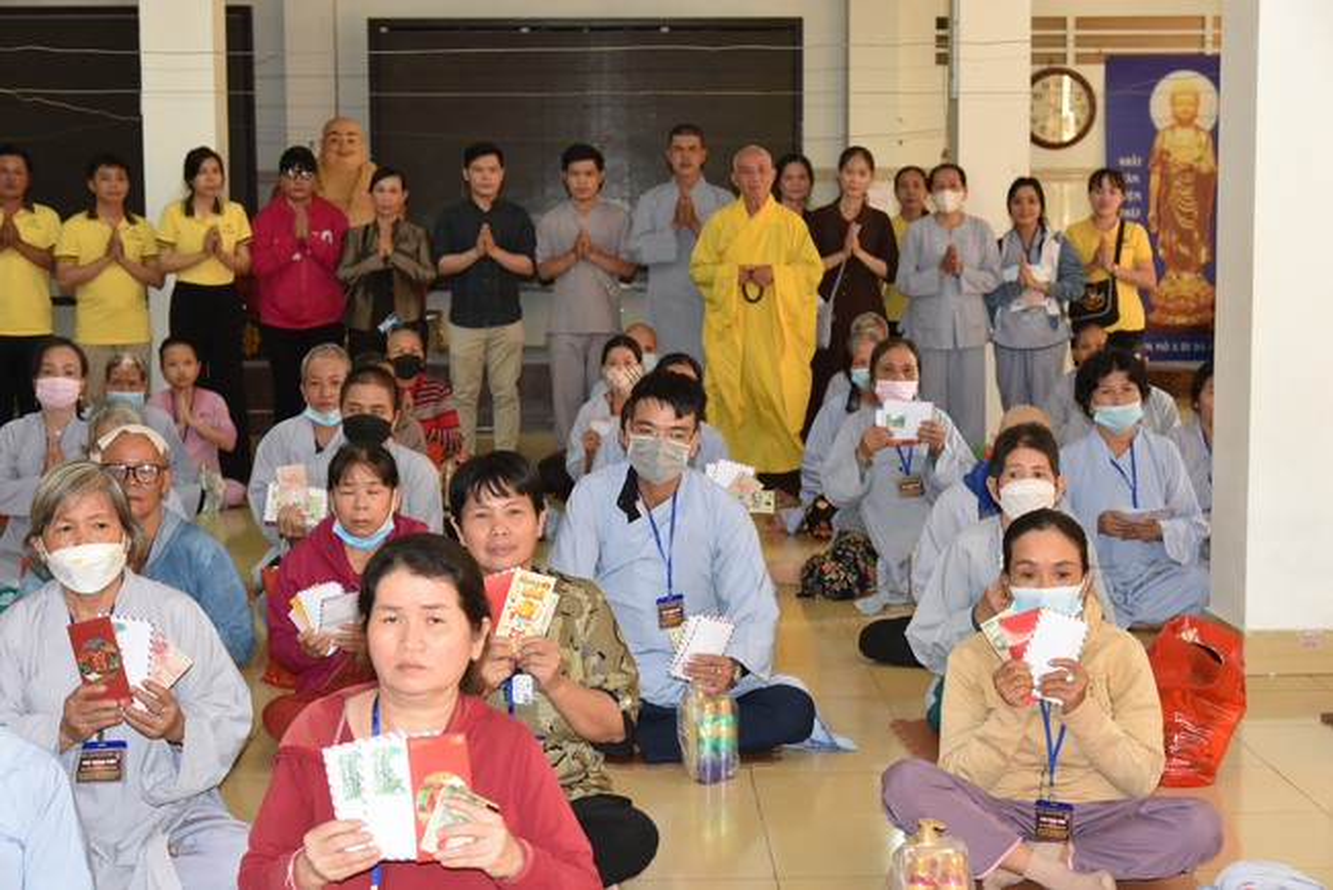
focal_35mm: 58
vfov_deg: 23.4
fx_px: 2148
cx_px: 666
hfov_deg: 34.5
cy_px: 445
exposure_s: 1/60
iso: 1600
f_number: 5.6
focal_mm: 58
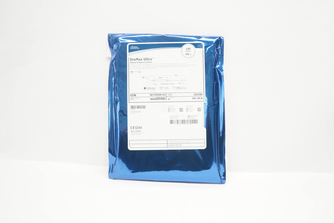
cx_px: 165
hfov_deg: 65.5
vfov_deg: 46.4
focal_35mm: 28
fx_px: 260
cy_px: 114
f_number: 5.6
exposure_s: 1/60
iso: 800
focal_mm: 18
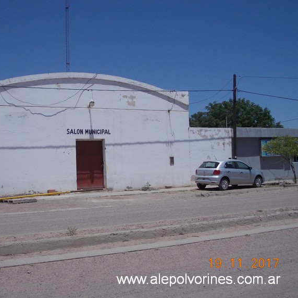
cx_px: 100
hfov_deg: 37.2
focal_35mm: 45
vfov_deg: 37.6
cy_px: 149
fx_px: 438
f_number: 6.2
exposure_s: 1/800
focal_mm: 5.3
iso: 80
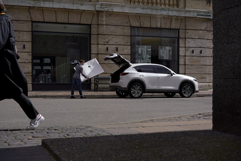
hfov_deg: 36.2
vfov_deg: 24.6
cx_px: 120
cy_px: 80
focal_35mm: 55
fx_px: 368
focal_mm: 55
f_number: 5
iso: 100
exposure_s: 1/2000
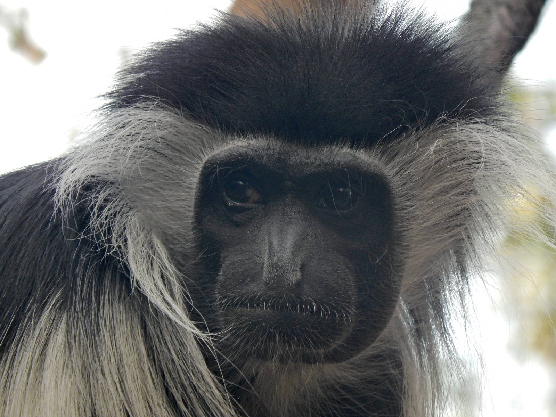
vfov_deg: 2.5
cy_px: 208
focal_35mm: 603
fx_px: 9685
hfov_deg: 3.3
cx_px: 278
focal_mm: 107.1
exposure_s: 1/125
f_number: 5.8
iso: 320
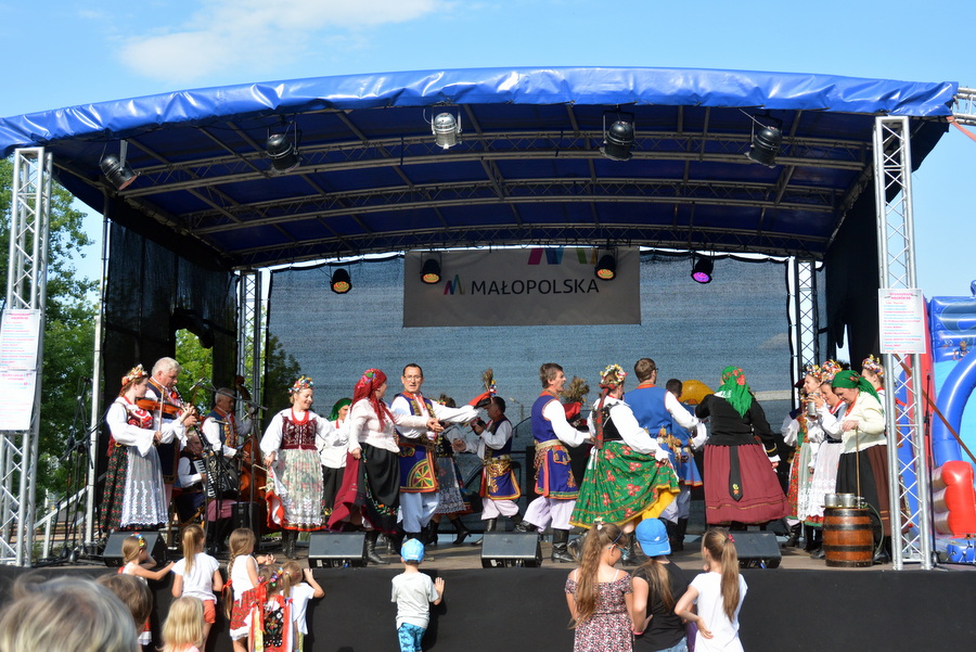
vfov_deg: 36.9
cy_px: 326
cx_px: 488
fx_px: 976
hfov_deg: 53.1
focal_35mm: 36
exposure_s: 1/1250
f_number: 5
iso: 400
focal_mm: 24
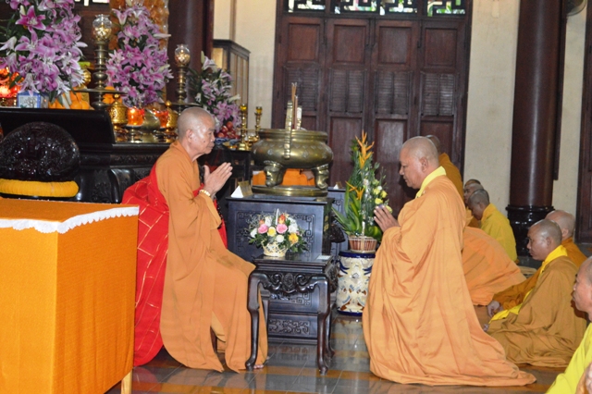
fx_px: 1183
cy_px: 197
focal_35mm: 72
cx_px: 296
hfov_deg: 28.1
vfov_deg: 18.9
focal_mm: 48
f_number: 5.6
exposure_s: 1/60
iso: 3200
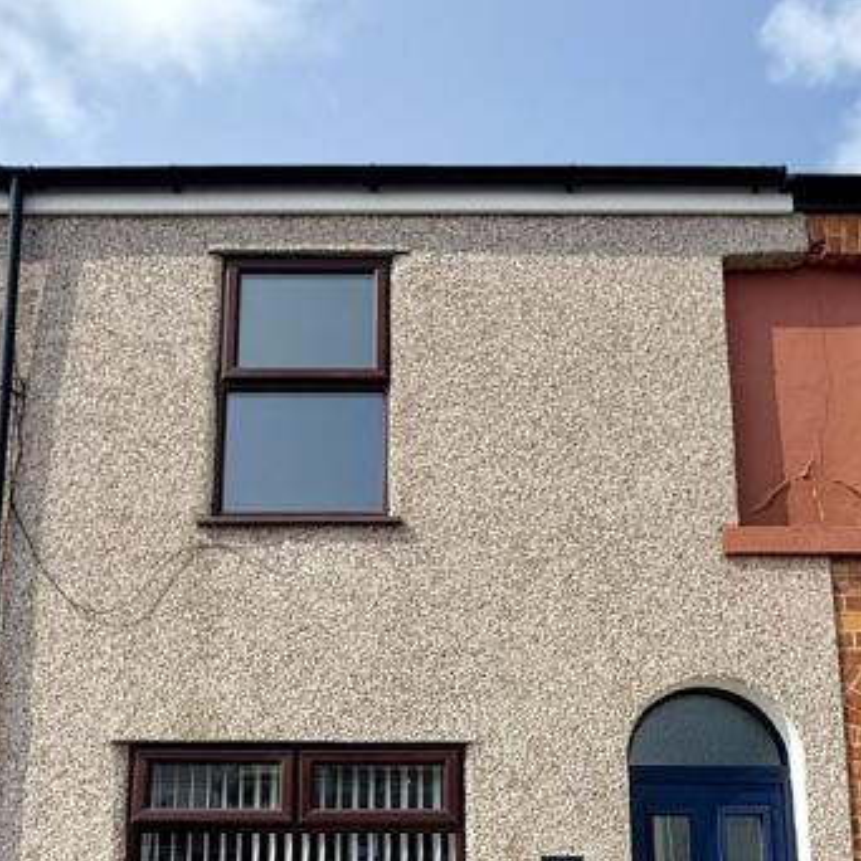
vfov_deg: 42.4
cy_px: 721
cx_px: 423
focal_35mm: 37
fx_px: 1041
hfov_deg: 44.9
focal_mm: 2.22
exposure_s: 1/1745
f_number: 2.2
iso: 50
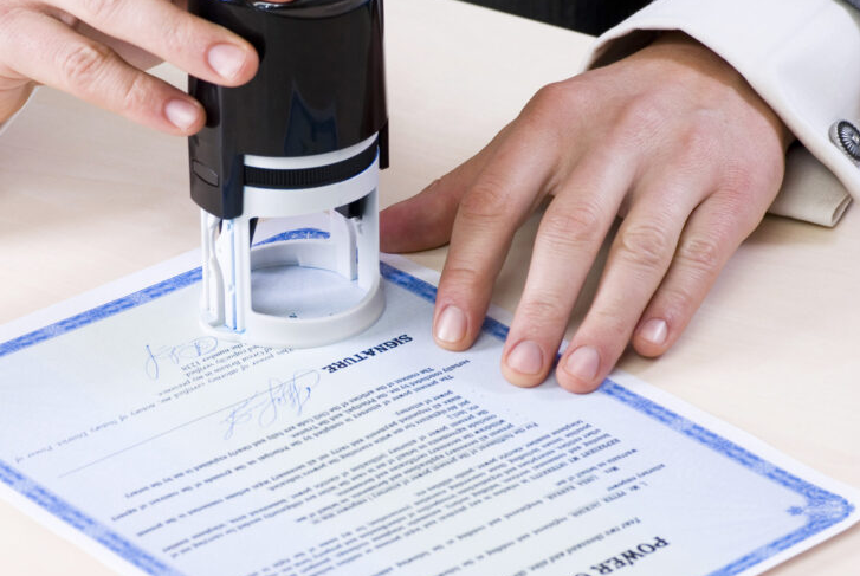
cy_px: 297
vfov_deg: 8.5
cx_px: 265
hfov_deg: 12.6
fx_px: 3892
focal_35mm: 163
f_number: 7.1
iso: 100
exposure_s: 1/125
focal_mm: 77
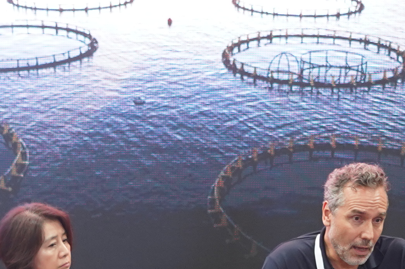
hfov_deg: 7.1
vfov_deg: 4.7
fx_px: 3239
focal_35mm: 288
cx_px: 439
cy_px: 386
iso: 1000
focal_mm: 50
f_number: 2
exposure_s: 1/100
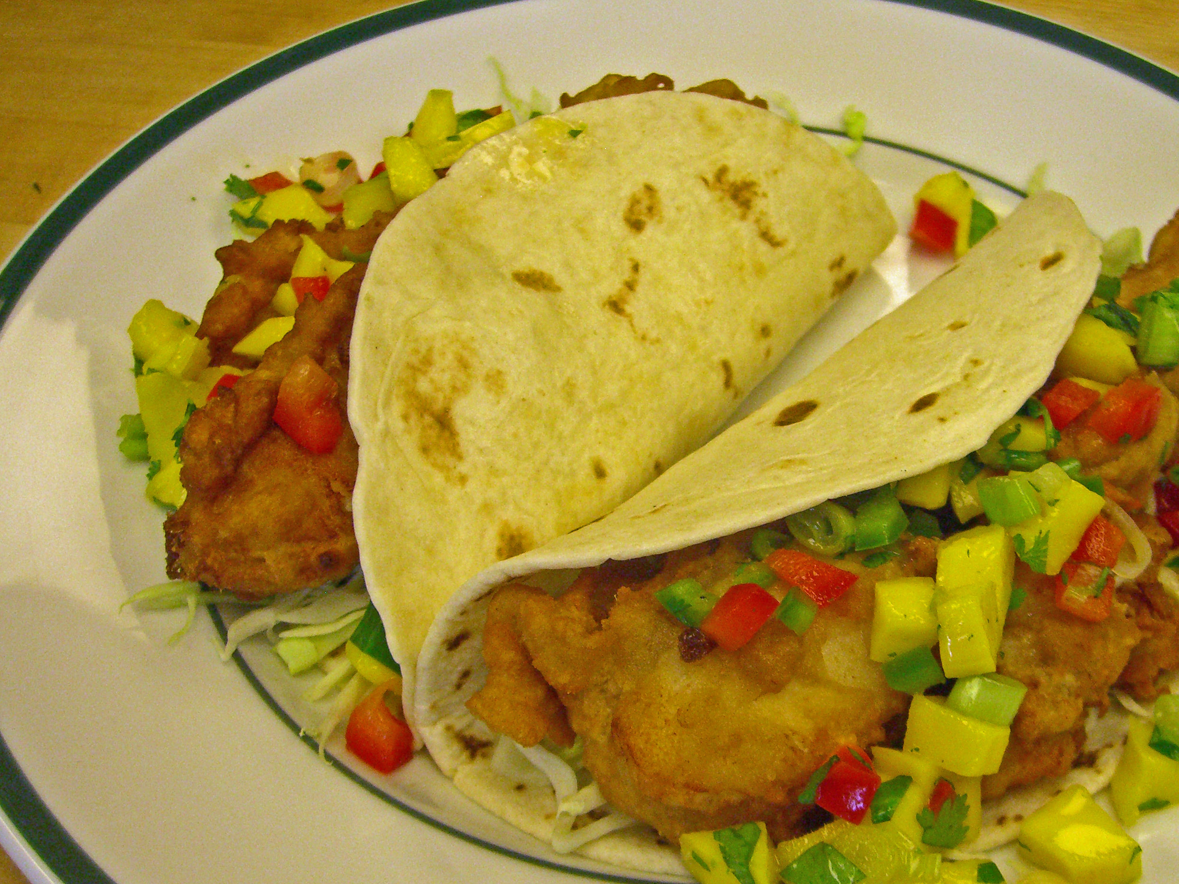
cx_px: 725
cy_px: 540
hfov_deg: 40.2
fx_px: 1601
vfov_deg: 30.8
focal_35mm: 47
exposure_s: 1/60
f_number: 2.8
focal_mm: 7.9
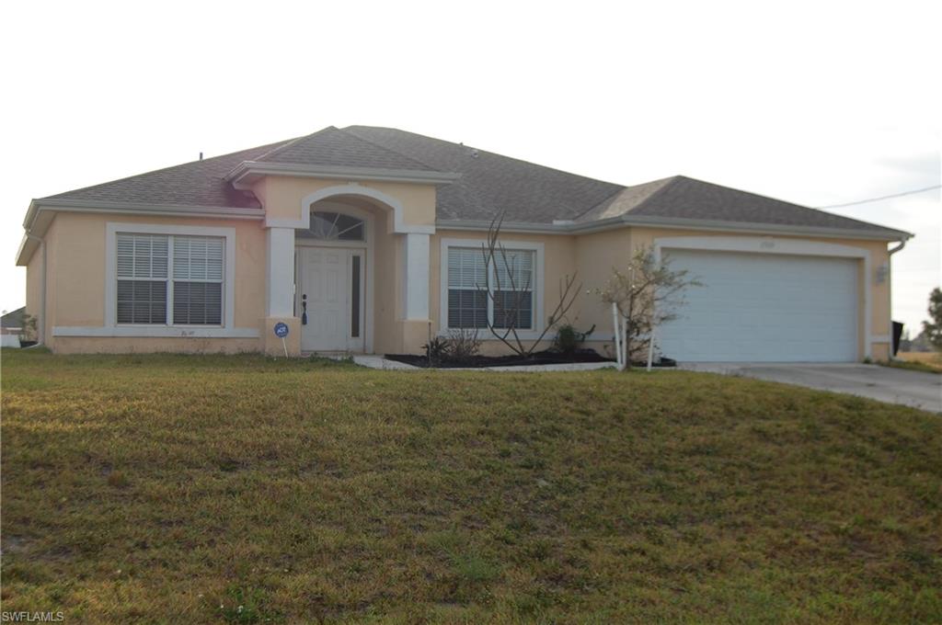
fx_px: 1176
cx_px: 471
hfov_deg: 43.7
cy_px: 312
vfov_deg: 29.8
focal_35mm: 45
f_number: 5.6
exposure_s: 1/500
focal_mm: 30
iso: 200
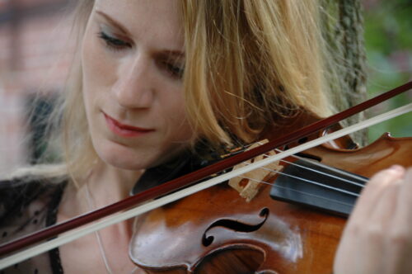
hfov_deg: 9.2
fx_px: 2572
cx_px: 206
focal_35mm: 225
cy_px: 137
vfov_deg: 6.1
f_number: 5.6
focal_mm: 150
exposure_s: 1/80
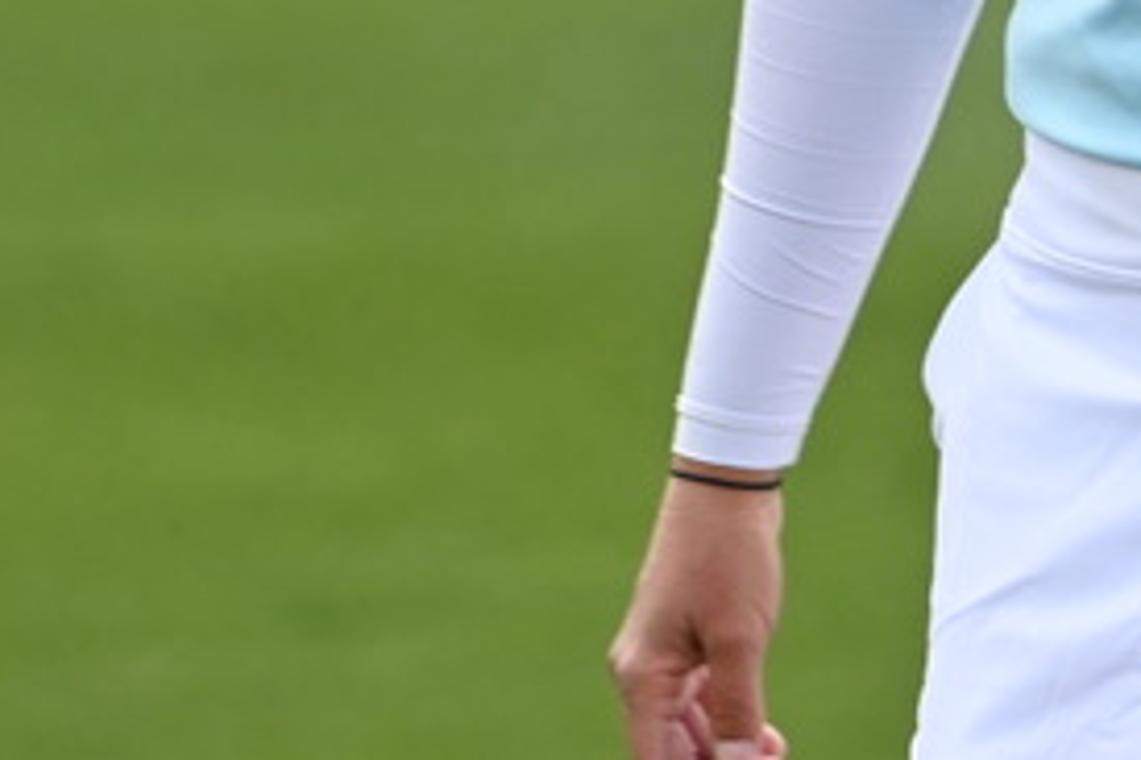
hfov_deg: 0.9
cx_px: 934
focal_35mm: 2368
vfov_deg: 0.6
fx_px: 75005
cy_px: -569
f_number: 5.6
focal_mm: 400
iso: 250
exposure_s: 1/640
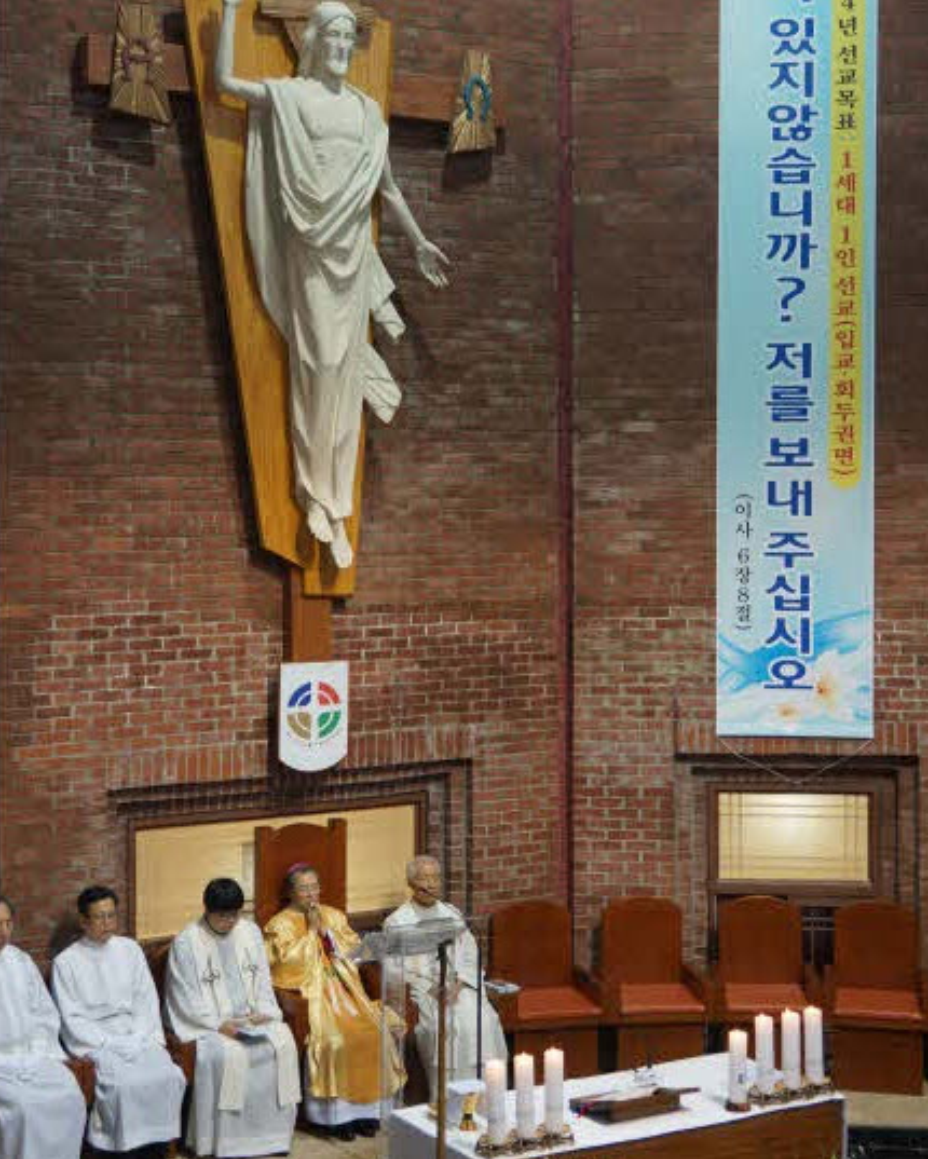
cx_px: 440
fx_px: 1887
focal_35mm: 55
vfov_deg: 34.1
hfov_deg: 27.6
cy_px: 512
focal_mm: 30
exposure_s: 1/15
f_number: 4.5
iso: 250
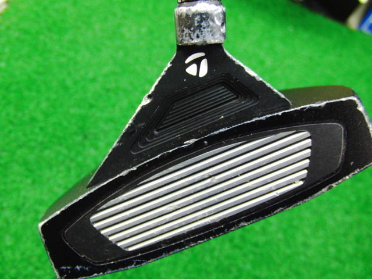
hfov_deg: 50.1
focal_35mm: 37
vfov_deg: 38.7
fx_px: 398
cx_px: 186
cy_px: 140
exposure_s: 1/20
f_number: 3.6
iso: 400
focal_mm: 6.42
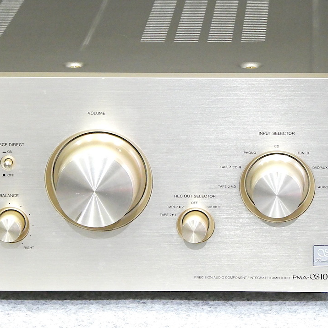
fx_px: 1919
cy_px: 164
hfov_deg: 9.8
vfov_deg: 9.8
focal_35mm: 179
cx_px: 211
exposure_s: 1/20
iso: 1600
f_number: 6.3
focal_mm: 27.1
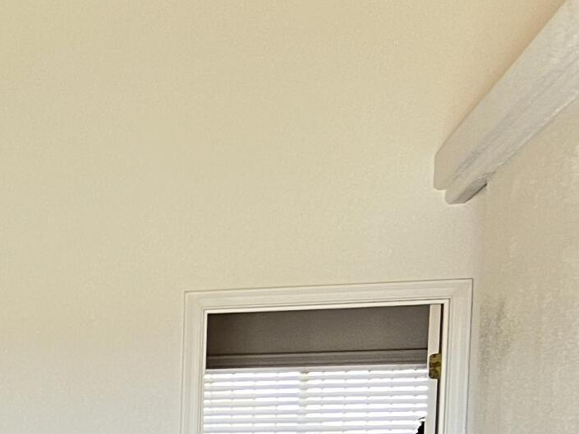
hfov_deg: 14.4
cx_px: -629
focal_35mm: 110
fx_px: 1840
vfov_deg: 12.8
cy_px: 632
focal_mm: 5.7
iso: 125
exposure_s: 1/65
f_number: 1.5
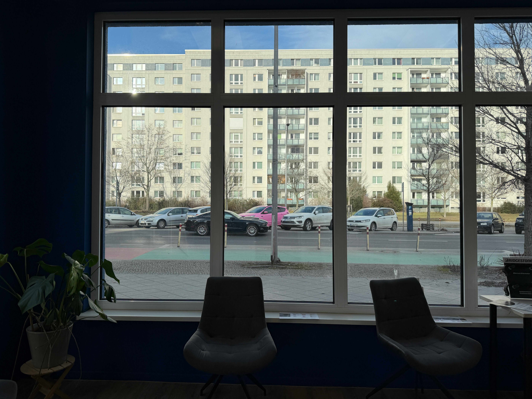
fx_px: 369
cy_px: 200
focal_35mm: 24
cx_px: 266
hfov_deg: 71.6
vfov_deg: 56.8
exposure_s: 1/2525
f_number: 1.78
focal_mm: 6.76
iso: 80
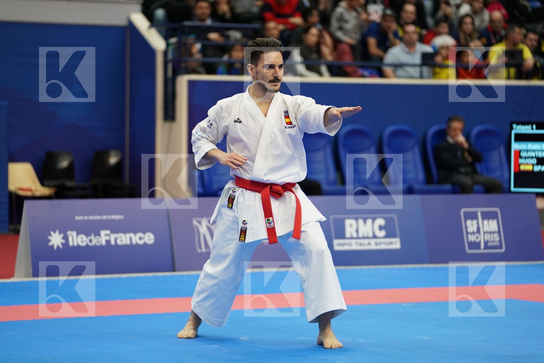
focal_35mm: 146
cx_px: 272
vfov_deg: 9.4
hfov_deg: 14.1
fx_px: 2206
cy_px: 182
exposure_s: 1/500
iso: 1250
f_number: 2.8
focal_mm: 146
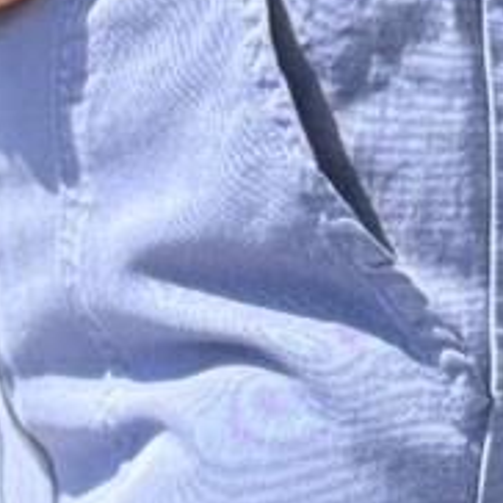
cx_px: 475
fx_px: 5096
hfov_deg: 5.6
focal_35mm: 310
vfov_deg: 5.6
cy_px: -325
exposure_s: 1/288
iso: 64
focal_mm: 6.76
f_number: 1.78
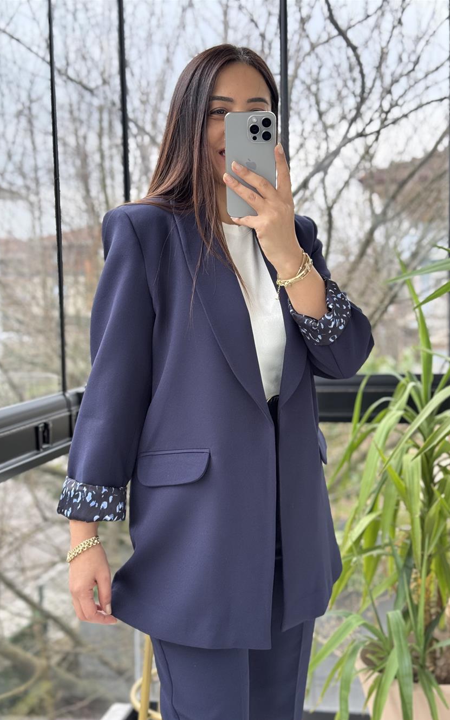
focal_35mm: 51
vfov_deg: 39.6
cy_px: 360
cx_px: 258
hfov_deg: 25.3
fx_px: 1001
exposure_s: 1/163
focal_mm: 6.76
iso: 100
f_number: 1.78
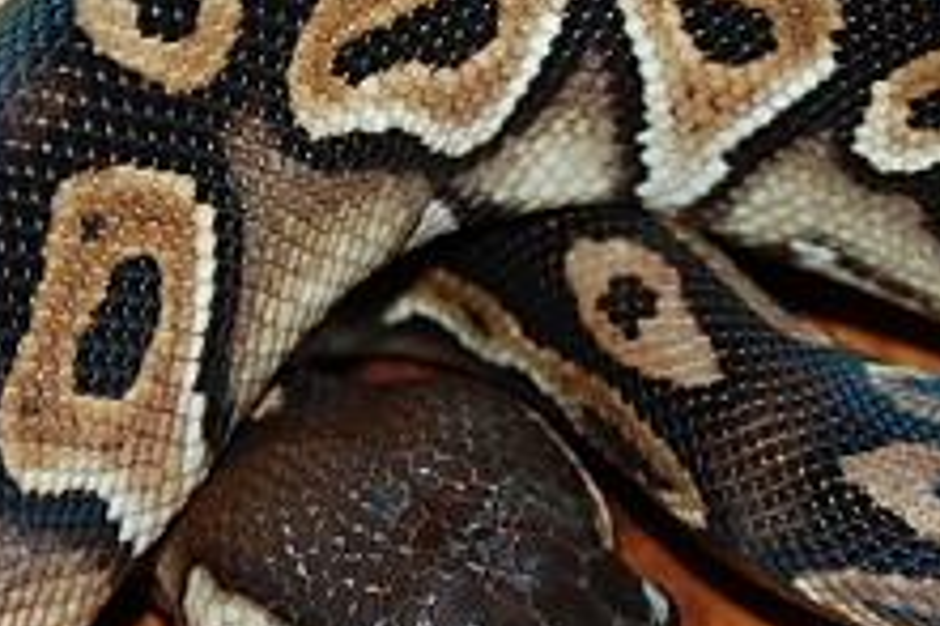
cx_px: 385
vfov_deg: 5.6
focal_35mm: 245
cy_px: 451
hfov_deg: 8.4
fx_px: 6392
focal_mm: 40
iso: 400
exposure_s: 1/320
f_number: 5.6
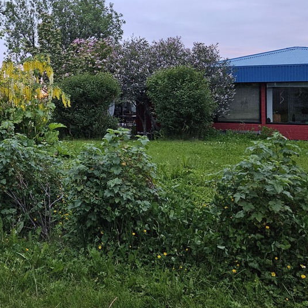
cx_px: 50
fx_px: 393
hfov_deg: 40.6
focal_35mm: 39
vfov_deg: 42.0
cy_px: 91
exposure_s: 1/100
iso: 640
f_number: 1.8
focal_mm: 5.4
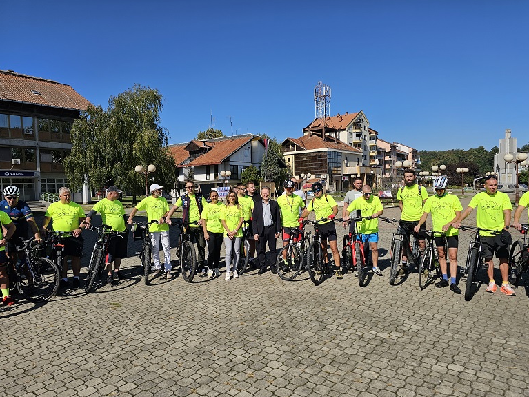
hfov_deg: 71.6
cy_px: 201
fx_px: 367
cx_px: 274
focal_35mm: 24
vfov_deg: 56.8
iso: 10
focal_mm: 6.3
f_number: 1.7
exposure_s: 1/1365
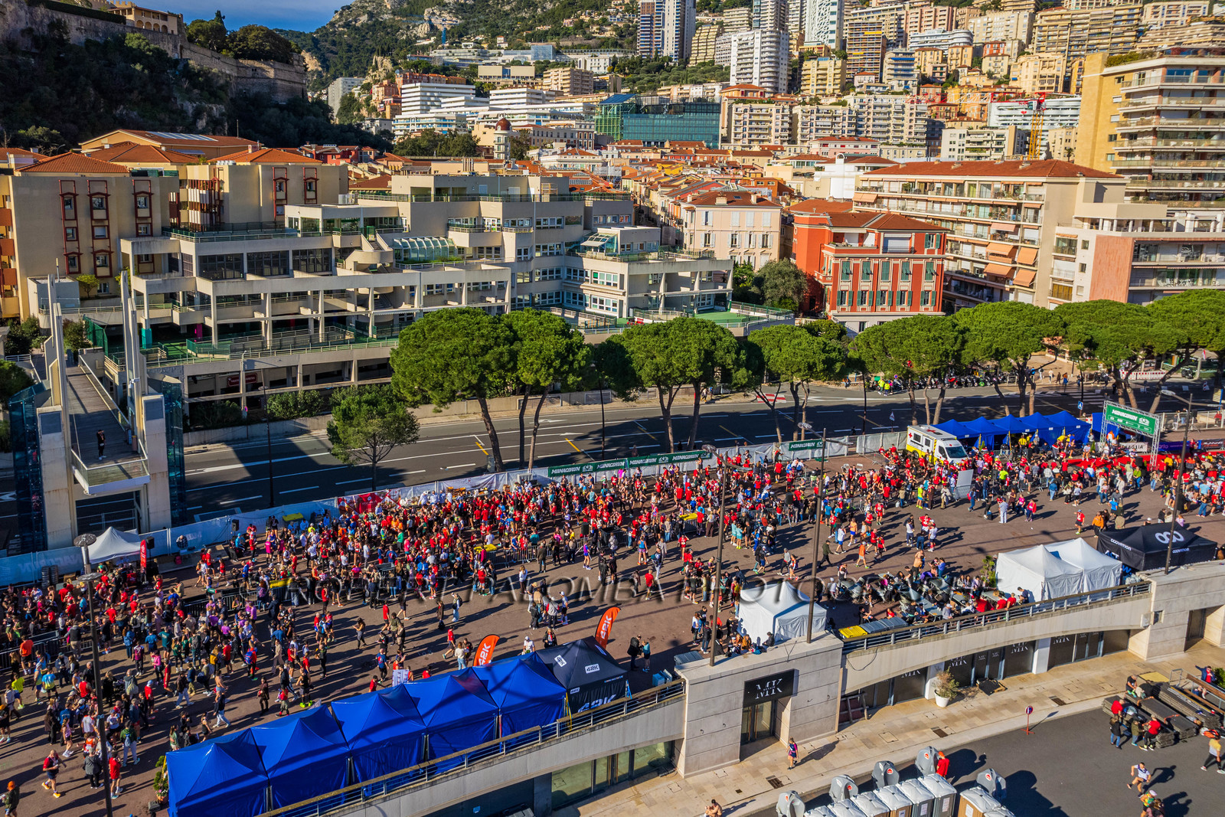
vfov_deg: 57.2
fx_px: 749
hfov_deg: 78.6
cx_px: 612
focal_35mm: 22
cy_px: 408
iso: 100
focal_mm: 8.4
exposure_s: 1/2000
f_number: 2.8
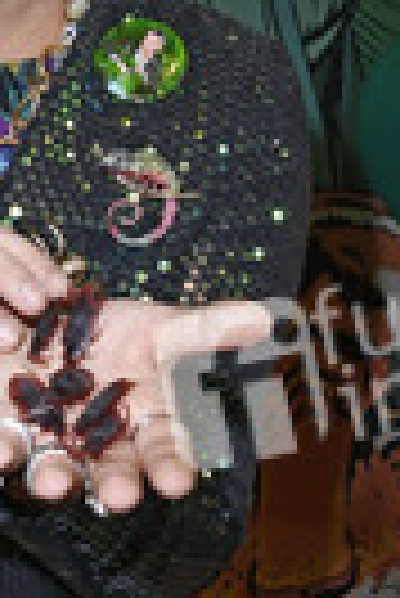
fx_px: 1596
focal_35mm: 96
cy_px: 139
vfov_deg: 21.0
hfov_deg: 14.0
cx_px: -22
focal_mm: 32
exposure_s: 1/250
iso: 1000
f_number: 5.6
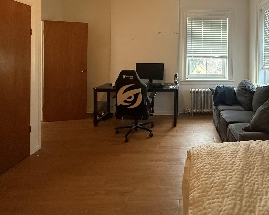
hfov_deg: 71.1
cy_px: 56
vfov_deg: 60.0
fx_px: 175
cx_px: 194
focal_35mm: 22
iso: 400
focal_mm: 2.22
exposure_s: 1/60
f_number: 2.2
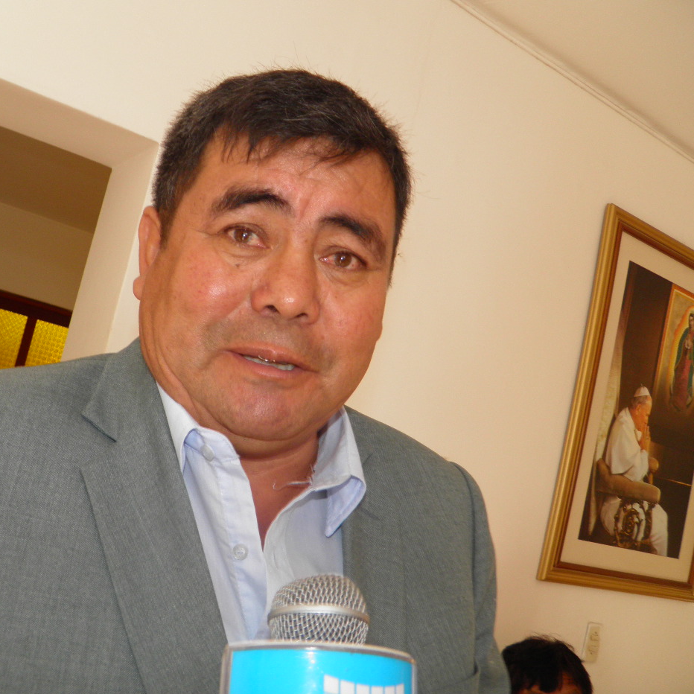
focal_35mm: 34
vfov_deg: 48.4
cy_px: 340
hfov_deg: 47.8
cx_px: 241
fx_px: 771
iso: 100
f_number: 2.8
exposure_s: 1/30
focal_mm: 4.9
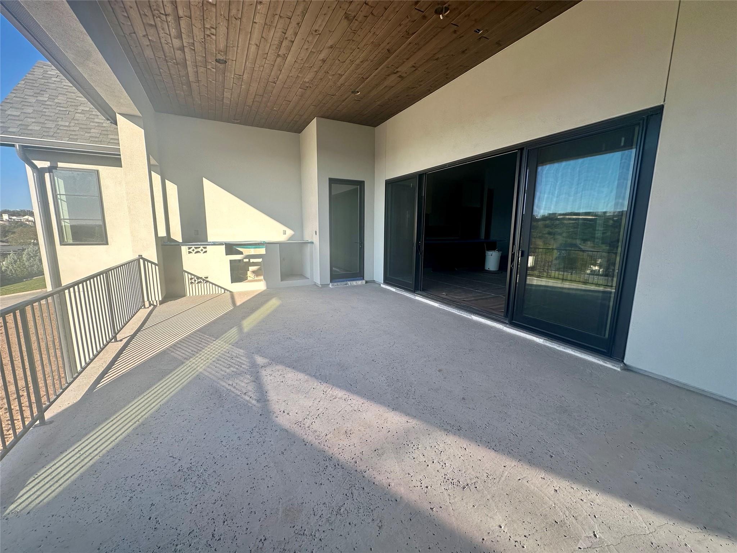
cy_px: 276
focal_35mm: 14
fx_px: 298
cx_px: 368
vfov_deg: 85.7
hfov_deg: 102.1
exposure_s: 1/334
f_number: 2.2
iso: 40
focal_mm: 2.22
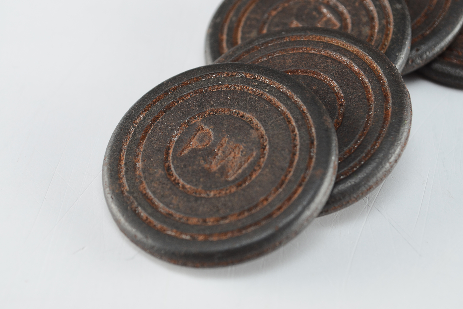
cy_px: 156
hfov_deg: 24.3
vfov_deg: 16.4
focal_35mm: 84
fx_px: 1074
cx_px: 233
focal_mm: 55
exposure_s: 1/80
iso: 100
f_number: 10
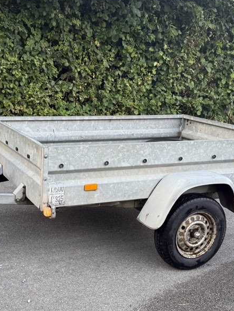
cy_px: 175
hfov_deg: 29.5
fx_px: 442
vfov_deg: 38.8
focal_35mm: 49
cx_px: 81
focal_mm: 6.76
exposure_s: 1/121
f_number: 1.78
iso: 80
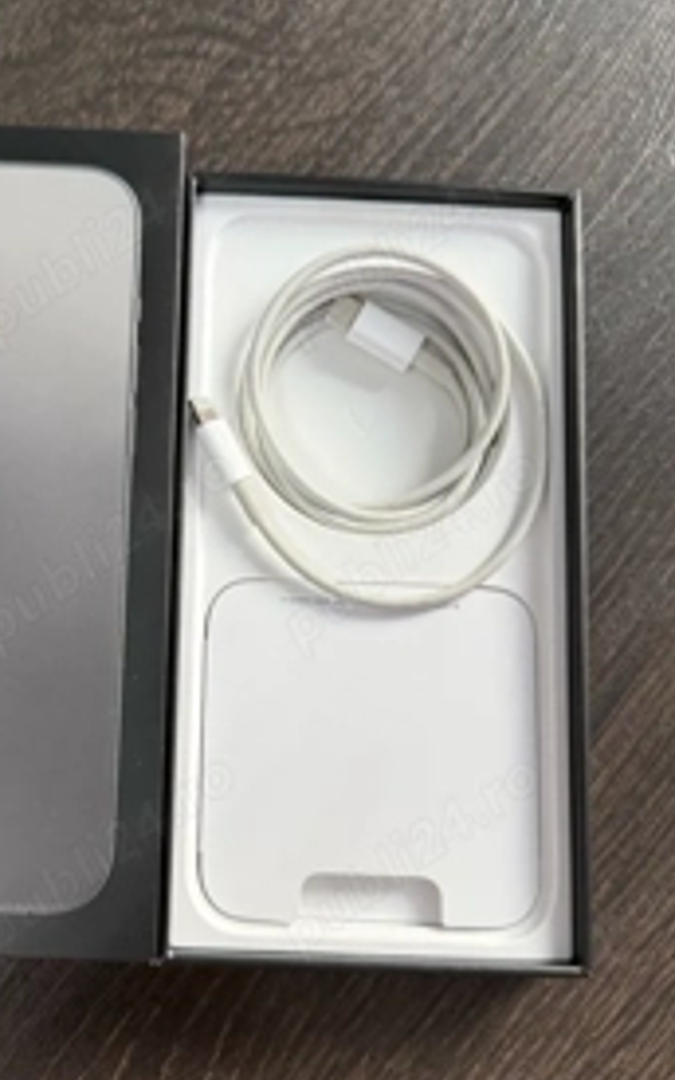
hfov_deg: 33.9
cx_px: 184
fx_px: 1088
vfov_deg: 52.6
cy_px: 597
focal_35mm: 37
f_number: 1.78
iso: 250
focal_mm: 6.76
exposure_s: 1/60
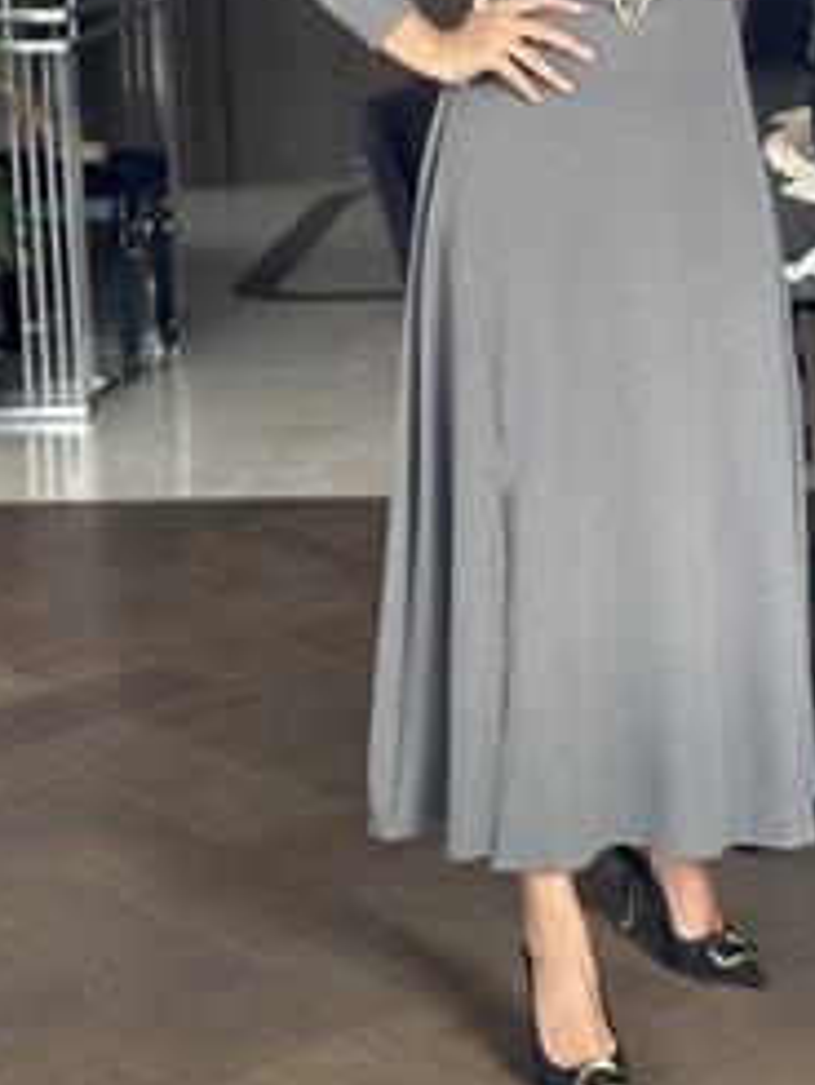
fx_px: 3105
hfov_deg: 14.8
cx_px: 678
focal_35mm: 99
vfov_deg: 19.5
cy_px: 164
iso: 125
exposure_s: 1/60
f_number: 1.78
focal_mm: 6.86
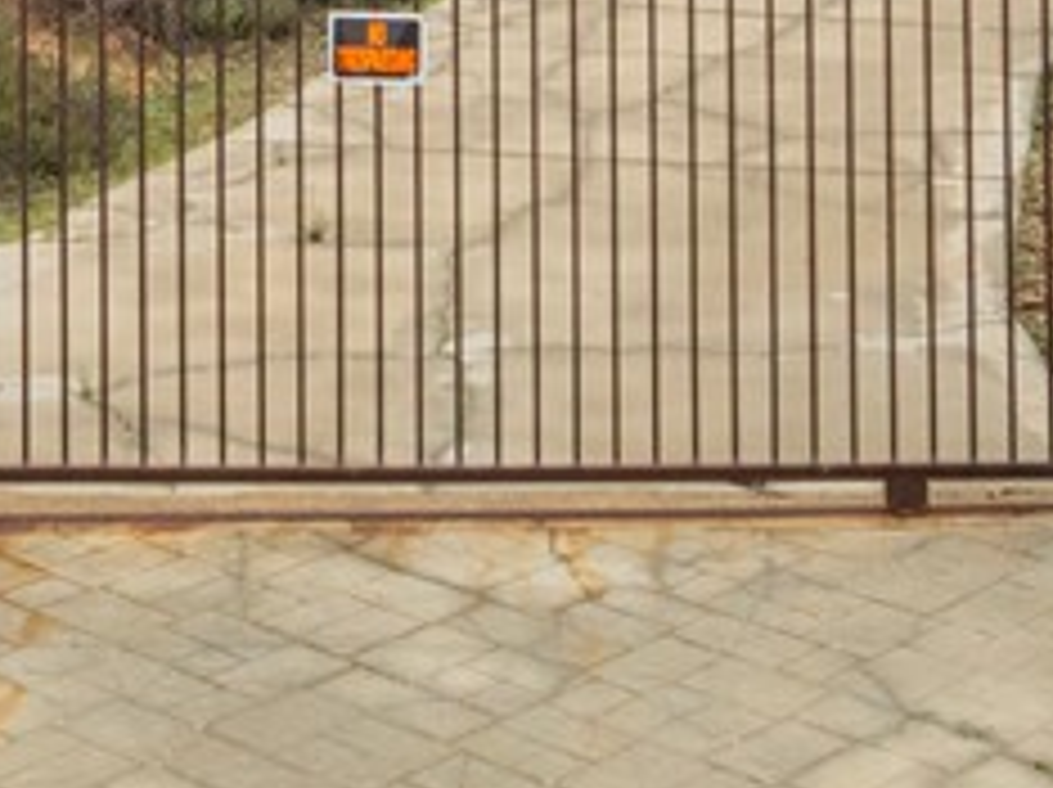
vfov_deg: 13.5
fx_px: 3191
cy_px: -252
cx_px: 387
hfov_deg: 18.7
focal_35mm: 105
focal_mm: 12.29
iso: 100
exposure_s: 1/500
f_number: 2.8
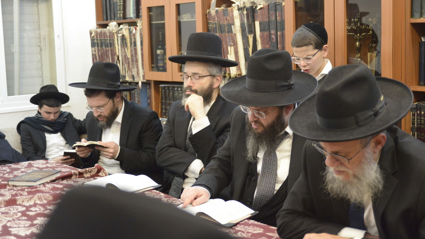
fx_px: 575
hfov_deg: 40.6
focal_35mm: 51
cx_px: 213
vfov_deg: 23.5
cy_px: 97
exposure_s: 1/200
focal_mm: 48
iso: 5000
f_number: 4
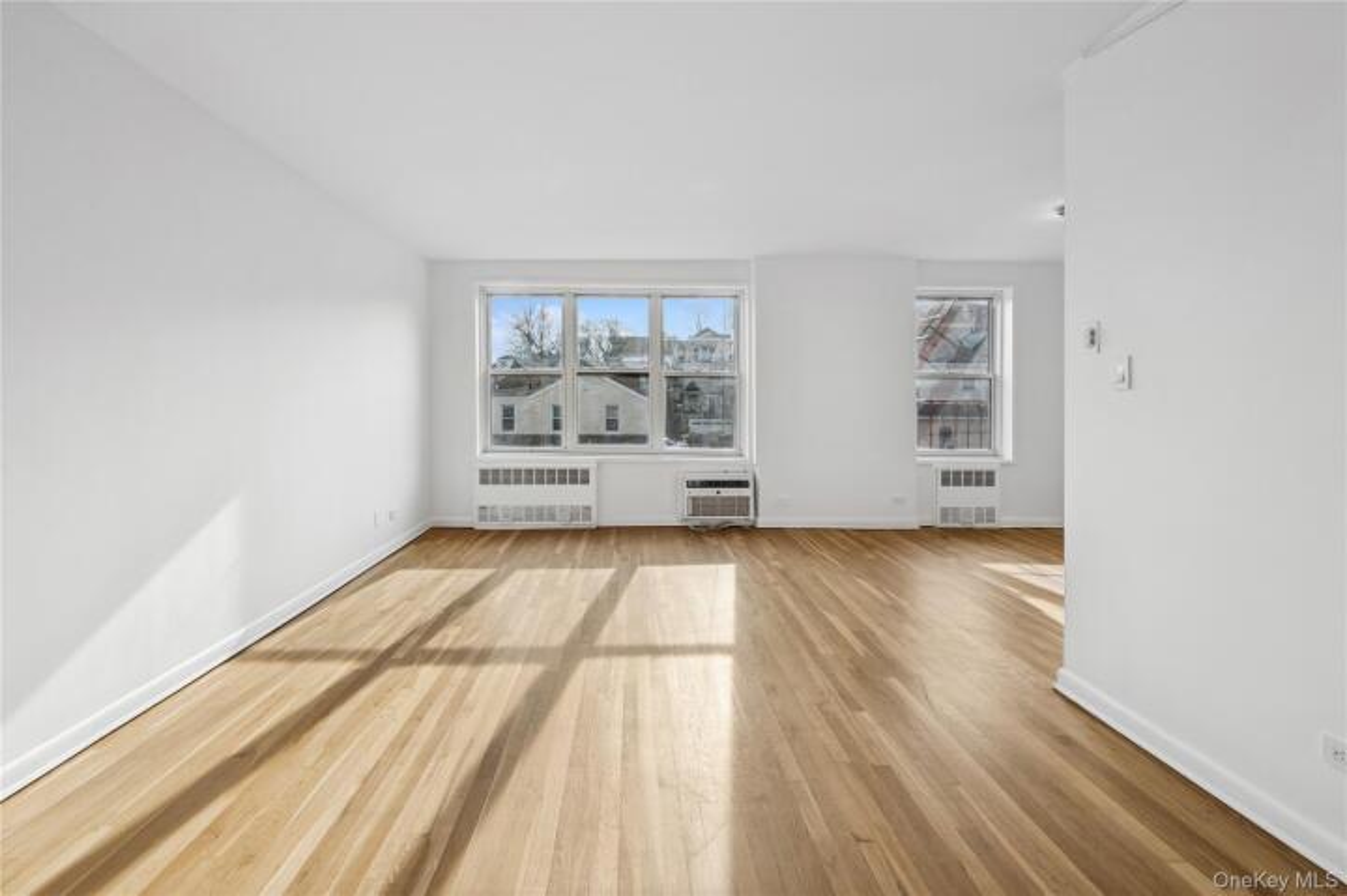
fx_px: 523
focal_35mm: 14
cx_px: 674
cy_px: 448
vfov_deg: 81.1
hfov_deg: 104.3
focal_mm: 14
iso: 200
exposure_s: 1/100
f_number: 11
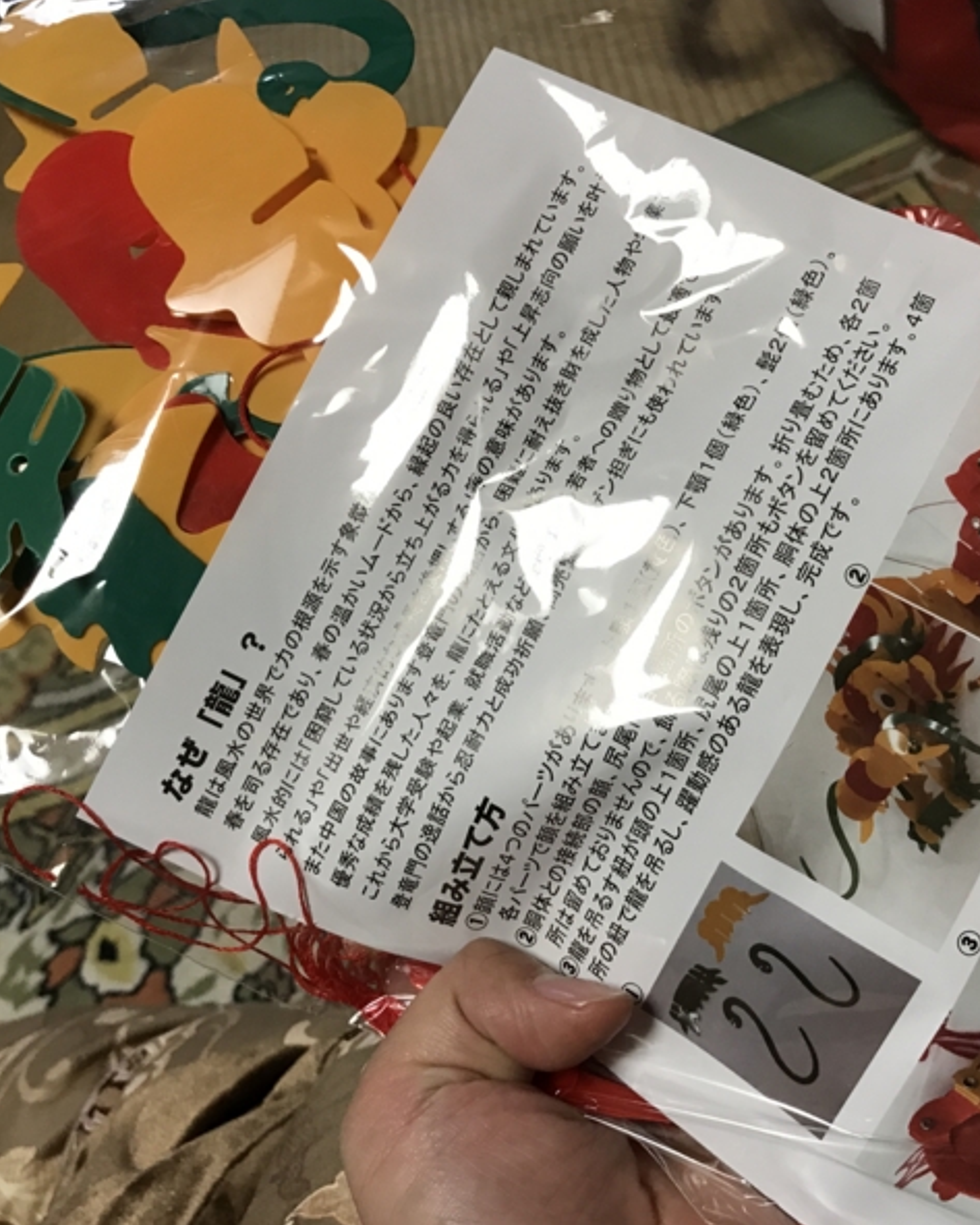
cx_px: 572
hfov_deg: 40.0
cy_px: 616
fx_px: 1341
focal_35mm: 37
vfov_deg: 49.1
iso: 40
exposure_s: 1/30
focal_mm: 3.99
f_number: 1.8
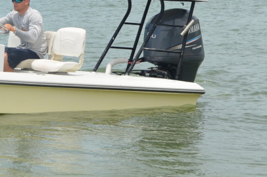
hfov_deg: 11.6
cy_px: 29
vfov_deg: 7.8
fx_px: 1288
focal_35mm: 174
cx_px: -45
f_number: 8
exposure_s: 1/250
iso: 100
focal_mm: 46
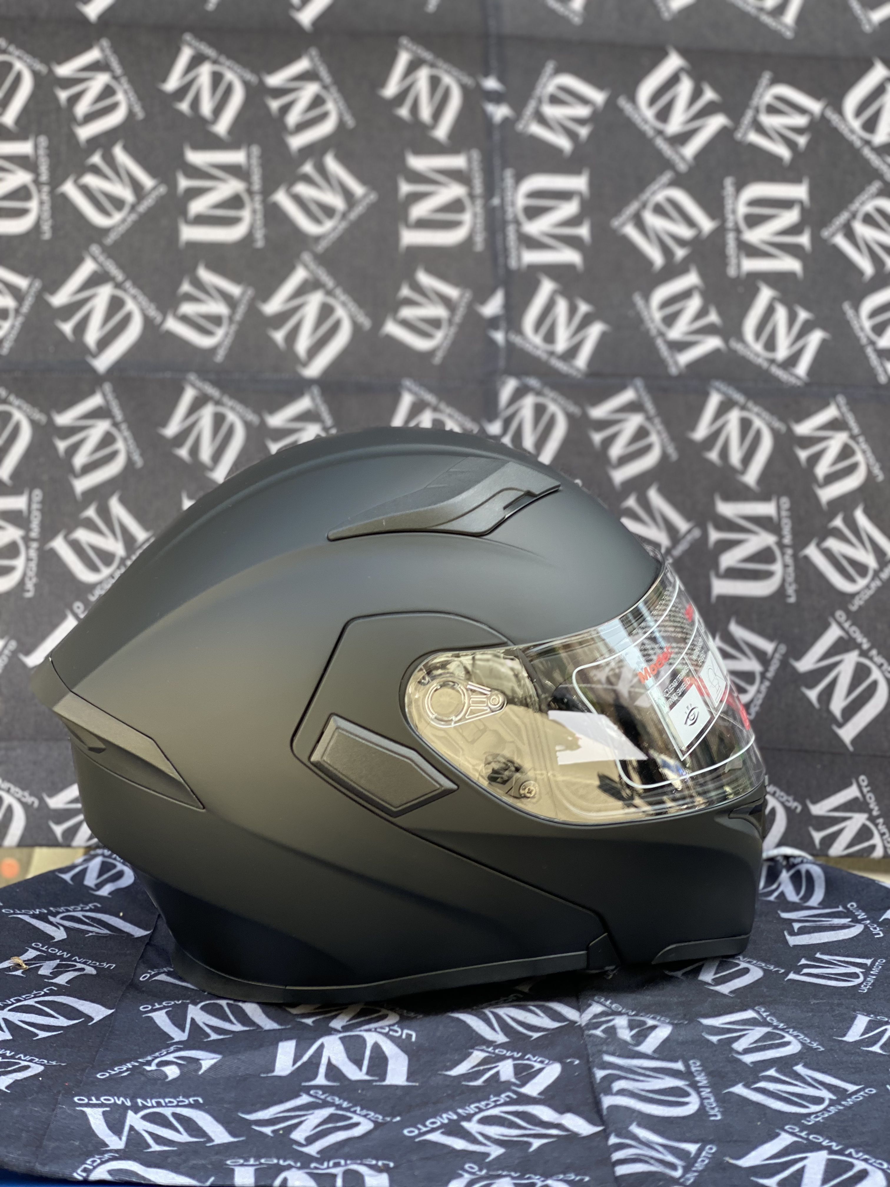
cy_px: 594
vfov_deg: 36.8
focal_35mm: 52
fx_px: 1783
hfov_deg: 28.0
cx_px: 445
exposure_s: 1/122
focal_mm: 6
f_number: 2
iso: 32
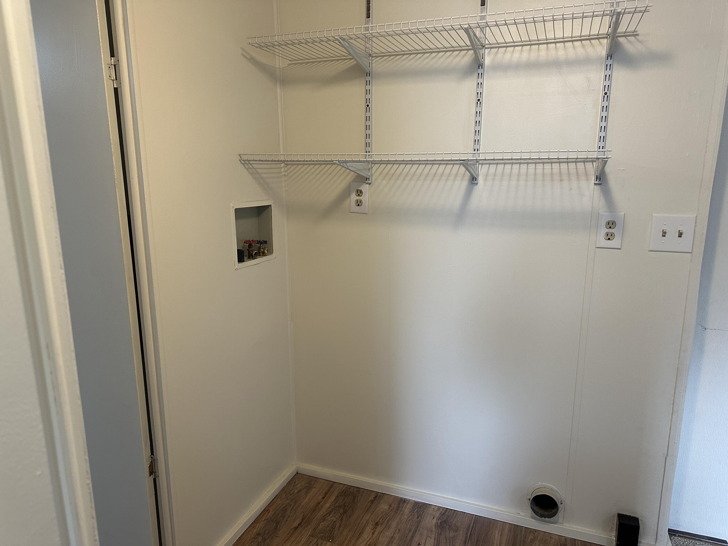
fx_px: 505
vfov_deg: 56.8
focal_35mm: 24
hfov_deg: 71.6
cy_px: 273
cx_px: 364
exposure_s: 1/120
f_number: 1.78
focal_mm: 6.86
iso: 200
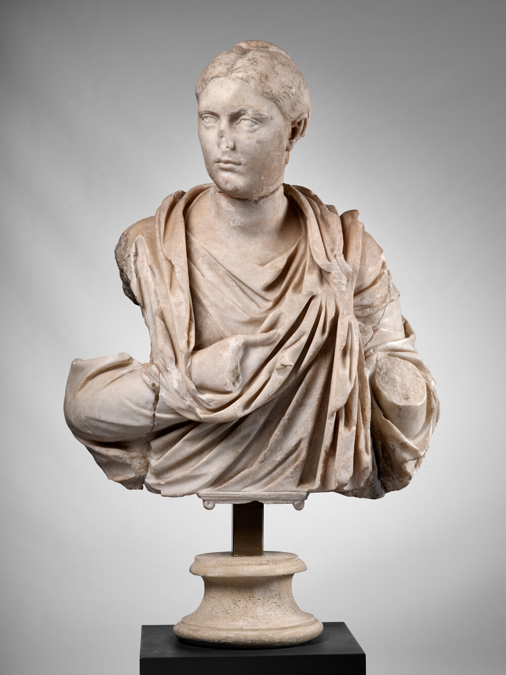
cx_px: 253
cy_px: 338
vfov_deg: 30.7
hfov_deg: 23.3
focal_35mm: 63
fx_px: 1228
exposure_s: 1/125
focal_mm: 80
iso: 200
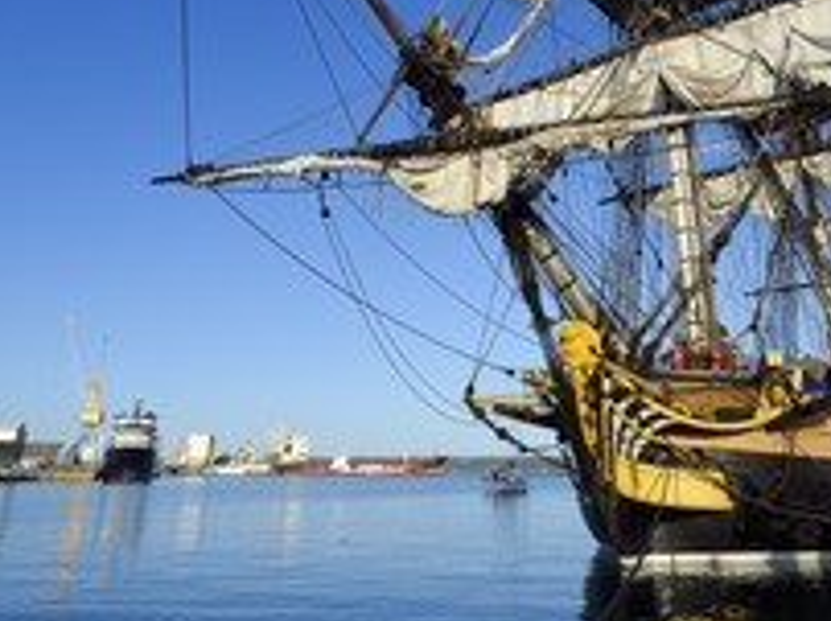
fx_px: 815
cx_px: 461
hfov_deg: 53.9
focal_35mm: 34
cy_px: 115
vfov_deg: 39.9
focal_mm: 17
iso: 200
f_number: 14
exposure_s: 1/250
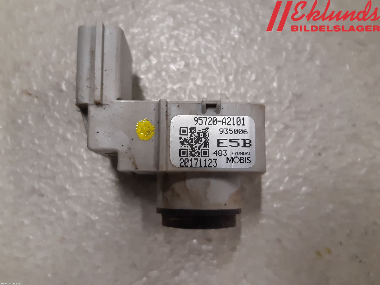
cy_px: 142
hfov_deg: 67.3
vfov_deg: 53.1
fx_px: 285
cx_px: 190
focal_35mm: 26
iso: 160
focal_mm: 3.93
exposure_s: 1/50
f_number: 1.7
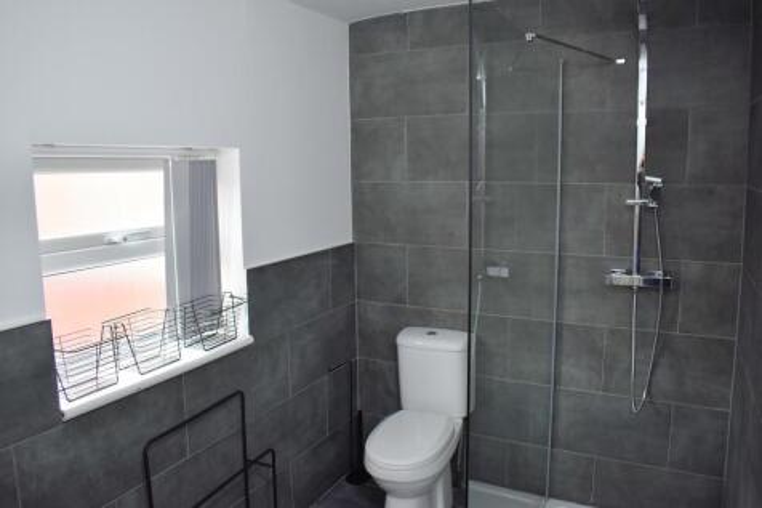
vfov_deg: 47.9
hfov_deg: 67.4
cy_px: 254
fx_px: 571
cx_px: 381
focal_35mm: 27
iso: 400
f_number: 4
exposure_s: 1/60
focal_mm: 18
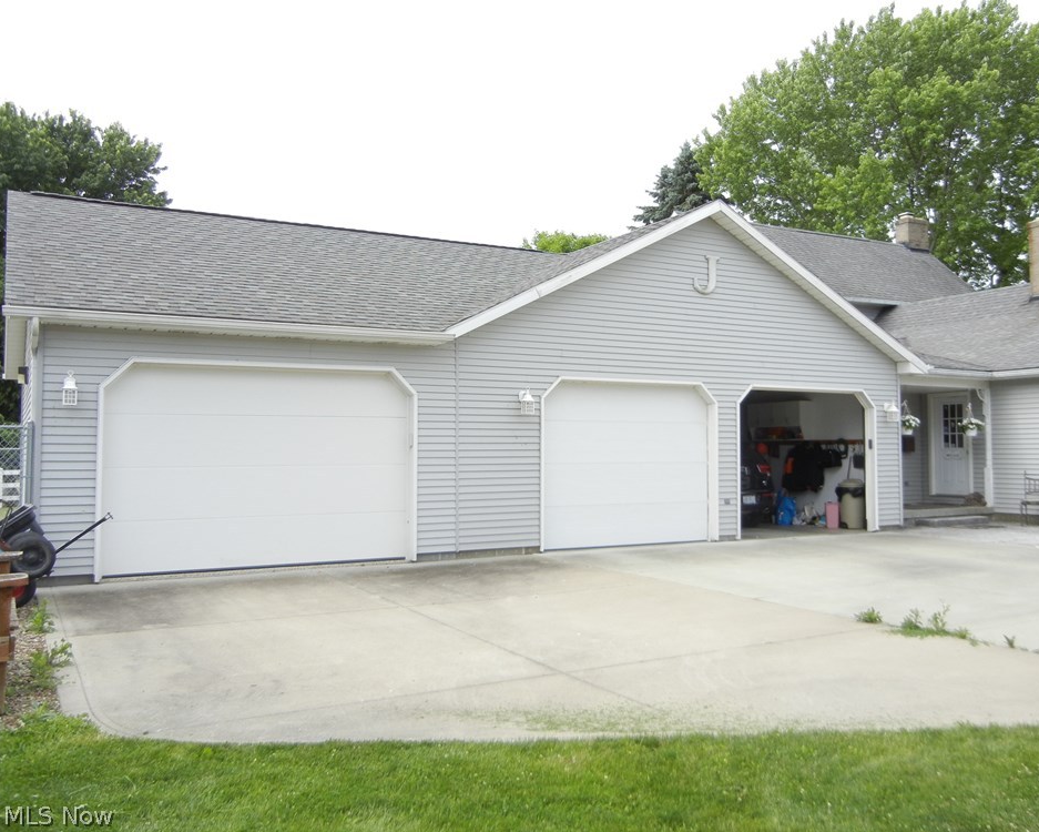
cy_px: 408
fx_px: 984
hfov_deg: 55.6
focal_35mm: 32
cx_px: 566
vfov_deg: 45.8
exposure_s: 1/666
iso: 160
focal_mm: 5.4
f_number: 3.5
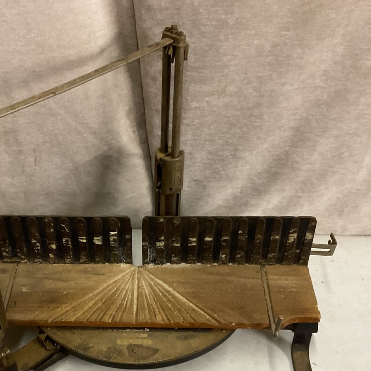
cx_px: 122
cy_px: 281
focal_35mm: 52
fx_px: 631
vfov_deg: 32.1
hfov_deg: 32.5
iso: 250
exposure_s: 1/40
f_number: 1.8
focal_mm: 3
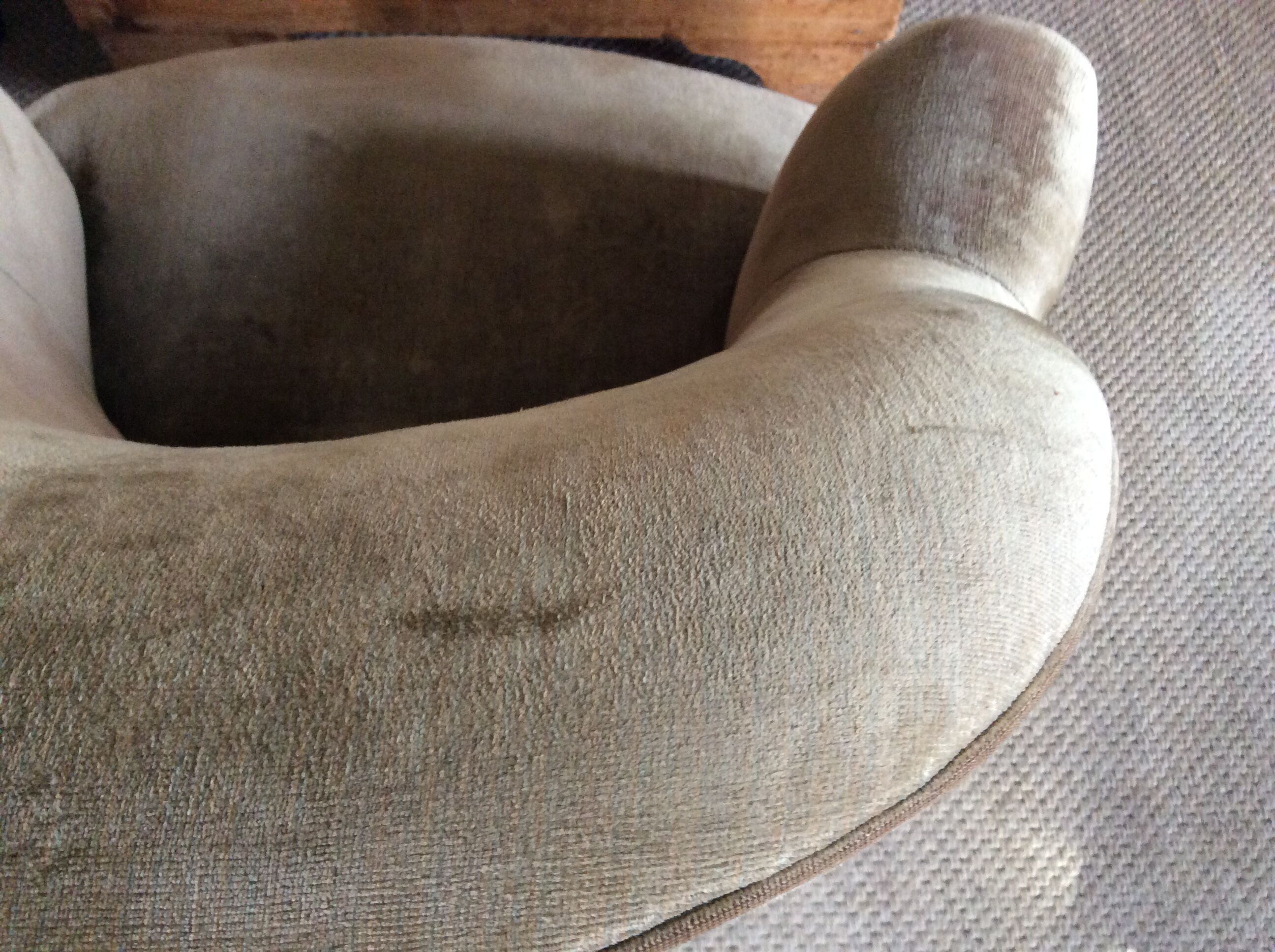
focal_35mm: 32
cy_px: 476
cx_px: 638
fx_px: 1177
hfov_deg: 56.9
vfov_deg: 44.1
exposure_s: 1/25
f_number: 2.4
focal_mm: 3.3
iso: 200
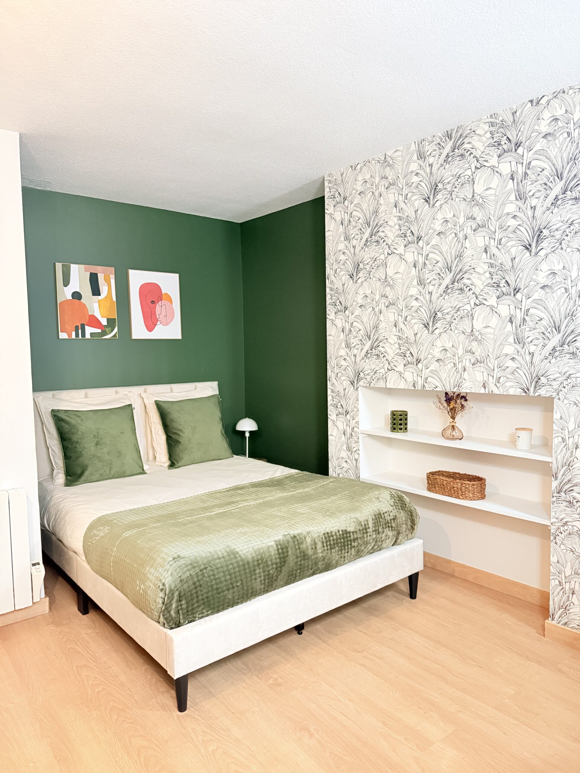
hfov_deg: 56.8
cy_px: 386
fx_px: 536
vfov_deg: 71.6
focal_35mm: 24
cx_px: 290
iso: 500
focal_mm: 6.76
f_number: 1.78
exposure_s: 1/60
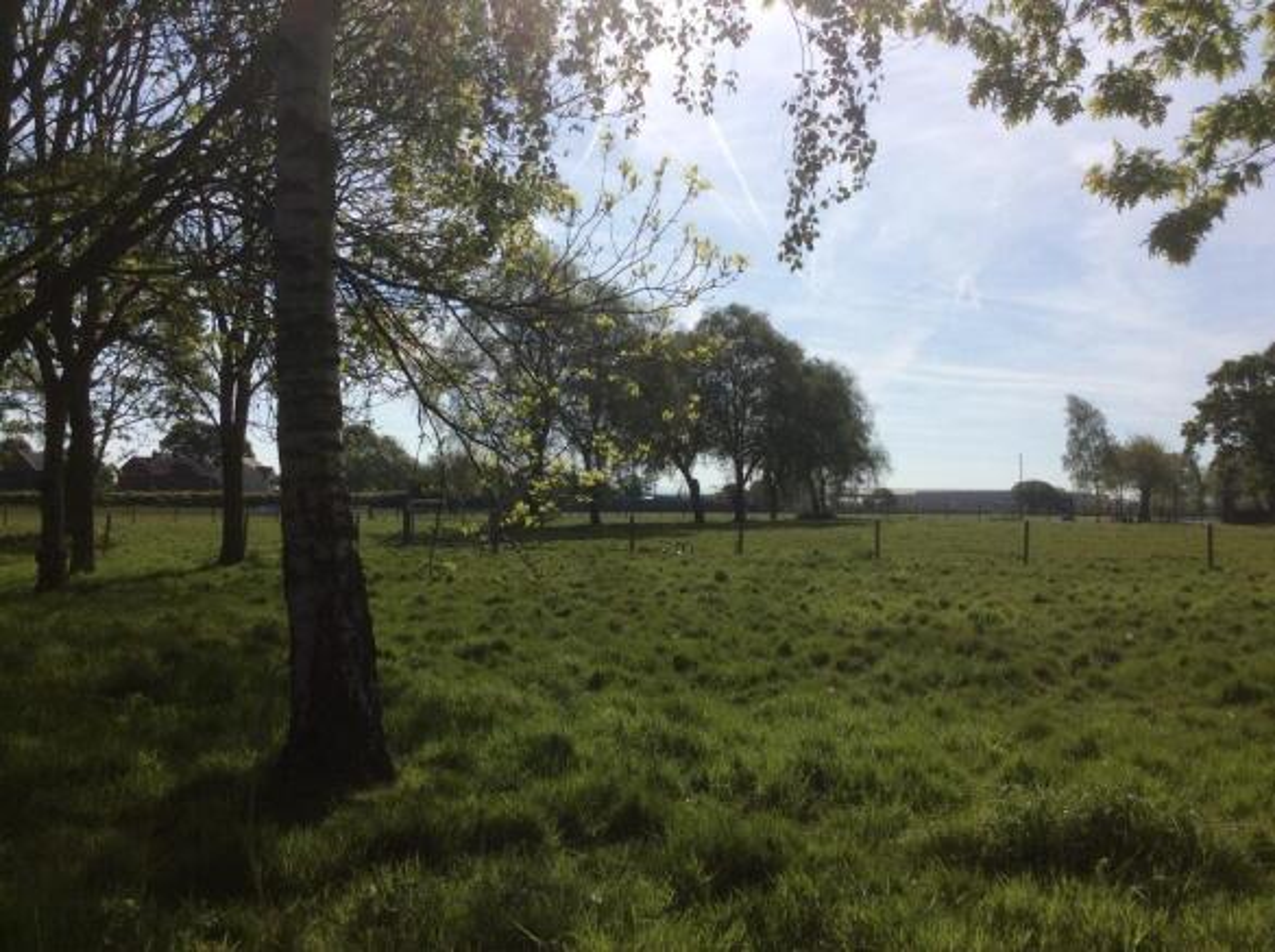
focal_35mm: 32
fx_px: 1177
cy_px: 476
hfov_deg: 56.9
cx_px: 638
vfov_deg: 44.1
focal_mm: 3.3
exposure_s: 1/4098
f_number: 2.4
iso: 32
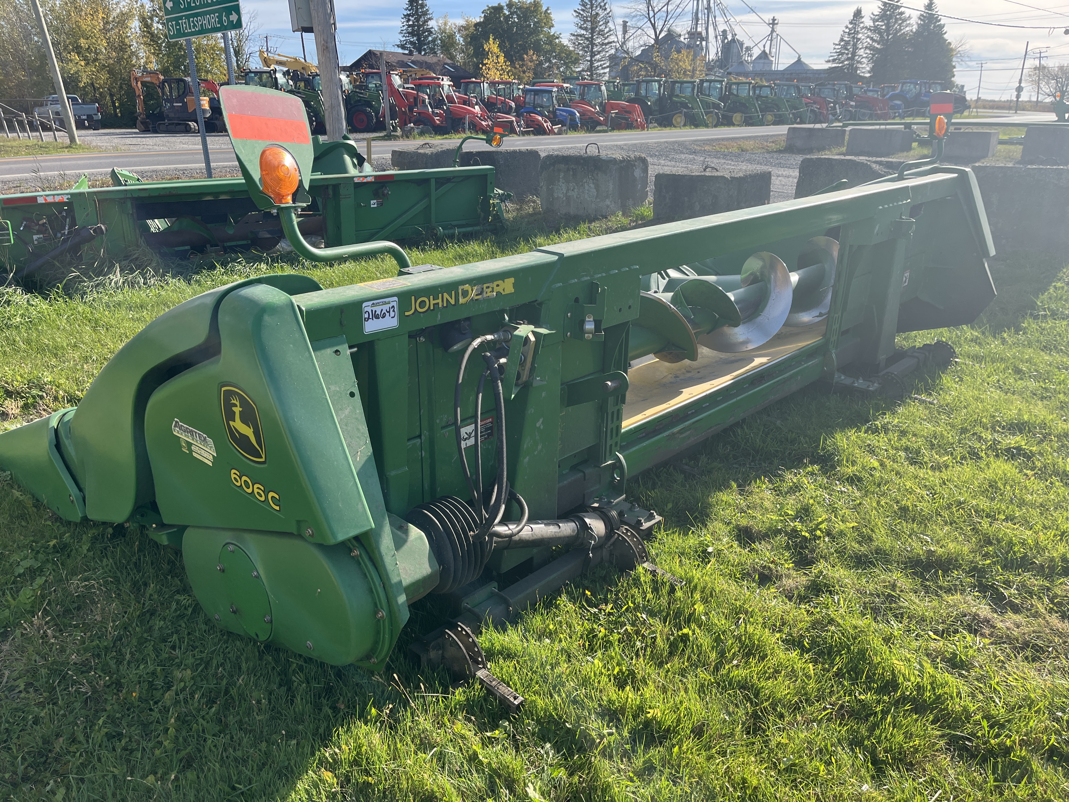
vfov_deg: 53.1
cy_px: 401
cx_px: 534
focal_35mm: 26
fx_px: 803
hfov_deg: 67.3
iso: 50
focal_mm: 5.1
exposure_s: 1/1325
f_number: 1.6
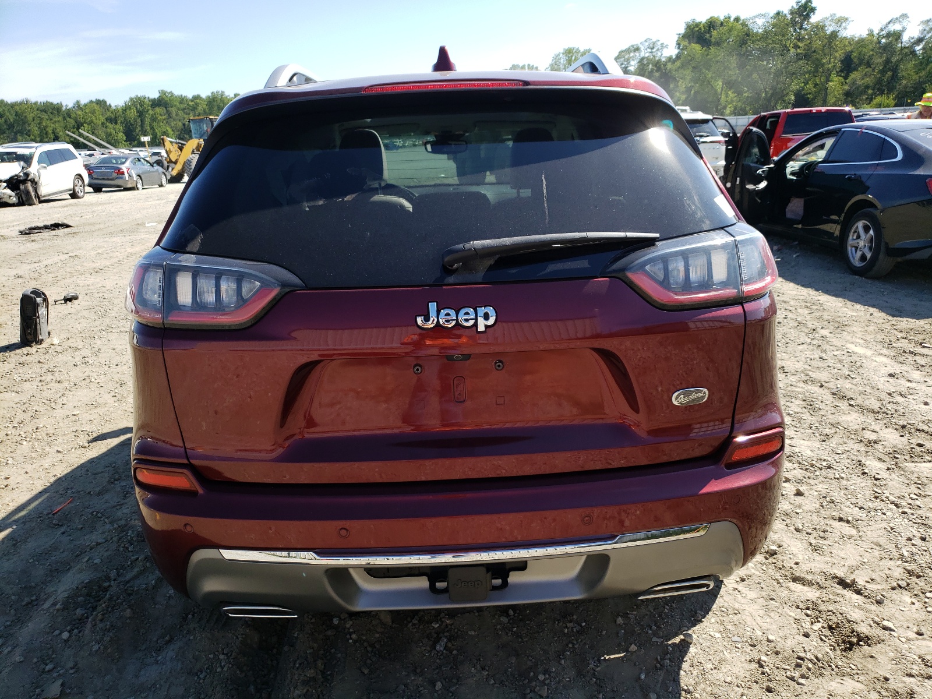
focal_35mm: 26
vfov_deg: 53.1
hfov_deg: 67.3
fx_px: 700
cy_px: 350
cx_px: 466
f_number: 1.5
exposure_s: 1/1667
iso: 50
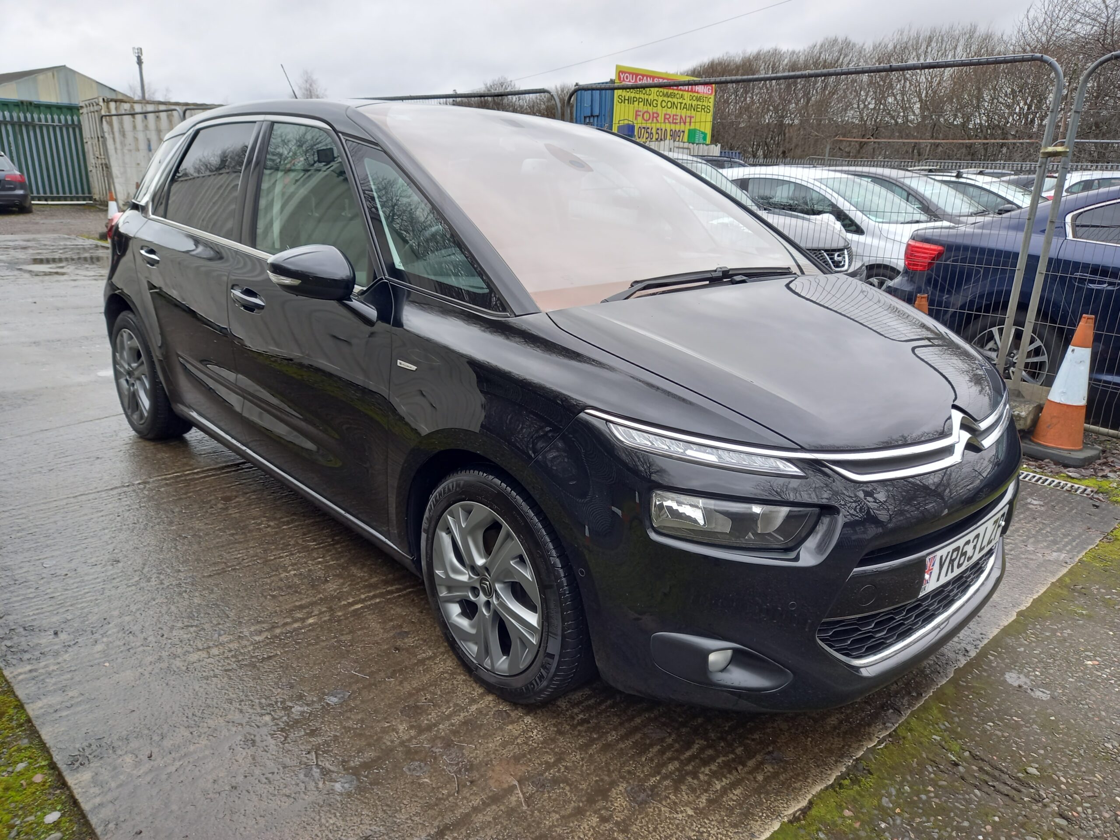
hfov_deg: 69.4
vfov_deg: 54.9
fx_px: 809
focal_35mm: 25
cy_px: 420
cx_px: 560
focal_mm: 4.6
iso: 40
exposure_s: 1/60
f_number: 2
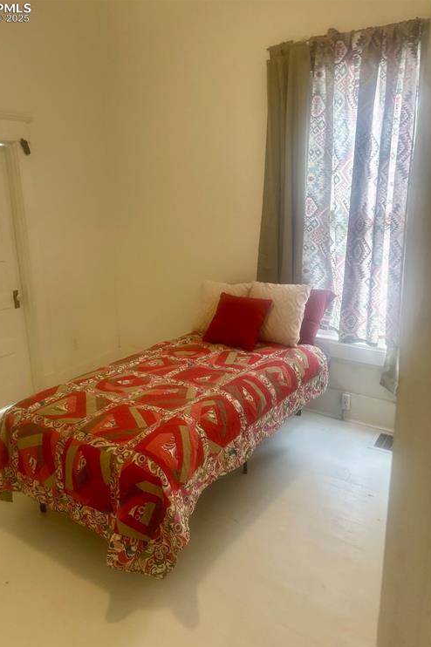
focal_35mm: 28
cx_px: 184
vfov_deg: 65.5
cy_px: 330
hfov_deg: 46.2
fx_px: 503
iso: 250
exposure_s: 1/60
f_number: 1.6
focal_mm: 5.96
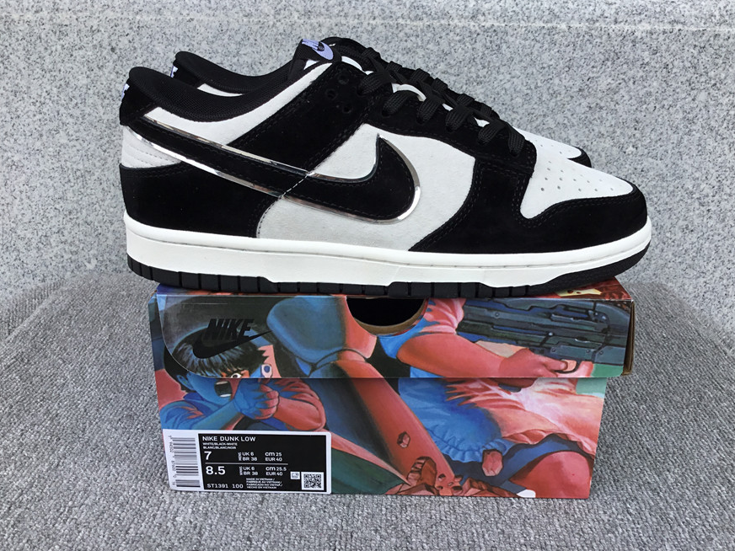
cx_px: 378
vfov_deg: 44.2
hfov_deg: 56.8
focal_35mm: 32
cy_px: 269
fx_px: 679
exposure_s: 1/445
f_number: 2.4
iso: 25
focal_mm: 3.3
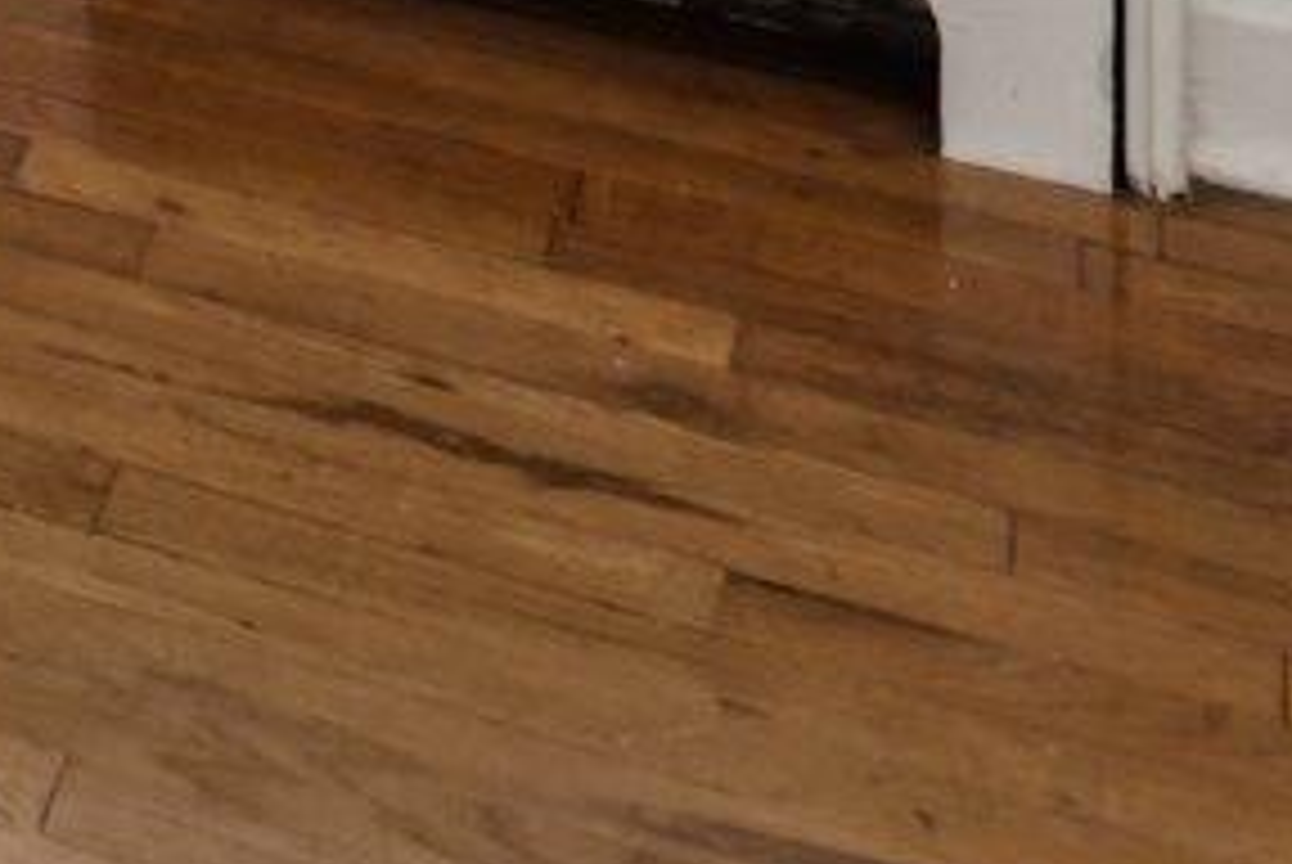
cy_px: -2005
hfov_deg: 13.8
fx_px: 4095
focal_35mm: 114
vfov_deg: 8.9
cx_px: -1648
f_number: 8
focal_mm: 16
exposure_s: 1/20
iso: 200
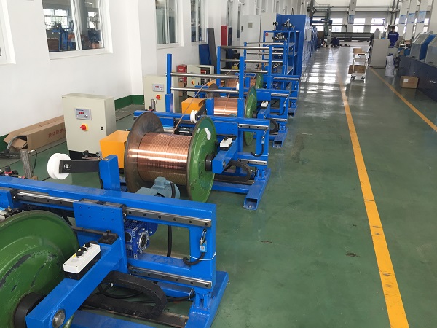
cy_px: 164
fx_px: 366
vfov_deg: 48.2
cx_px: 218
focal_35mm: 29
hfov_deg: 61.7
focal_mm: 4.15
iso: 32
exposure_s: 1/33
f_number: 2.2
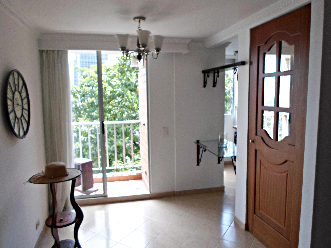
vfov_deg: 54.9
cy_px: 124
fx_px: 239
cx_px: 166
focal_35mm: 25
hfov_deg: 69.4
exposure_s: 1/125
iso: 80
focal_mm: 4.5
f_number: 2.5
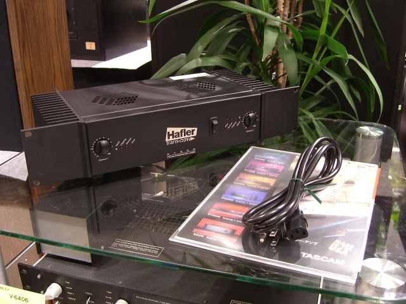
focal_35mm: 38
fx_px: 446
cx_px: 203
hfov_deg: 49.0
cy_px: 152
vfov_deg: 37.7
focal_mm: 7.9
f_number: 2.8
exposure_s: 1/6
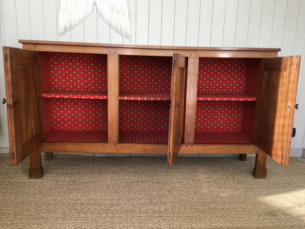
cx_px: 152
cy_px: 114
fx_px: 256
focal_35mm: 29
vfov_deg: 48.2
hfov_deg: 61.7
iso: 25
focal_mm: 4.15
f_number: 2.2
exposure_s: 1/50
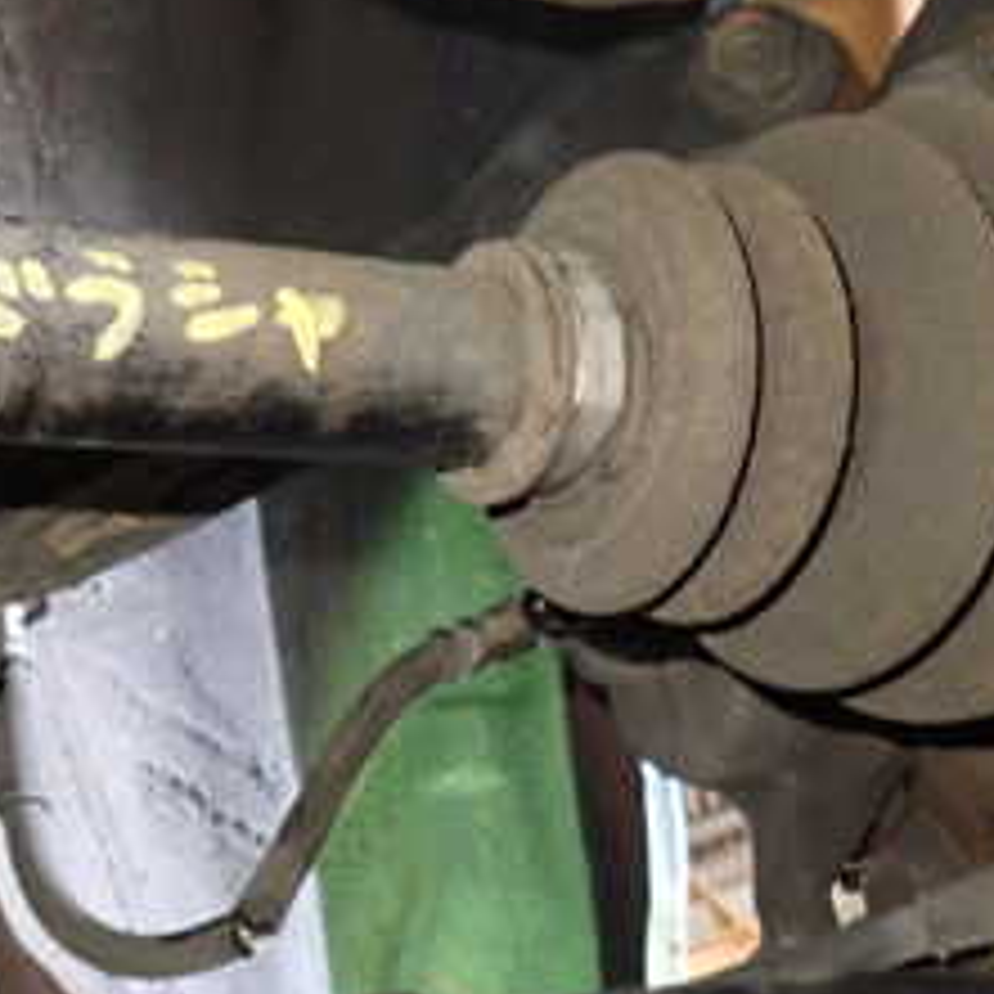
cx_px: 454
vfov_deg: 28.6
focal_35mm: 60
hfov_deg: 28.6
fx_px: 1949
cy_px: 508
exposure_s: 1/30
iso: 800
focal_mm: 4.5
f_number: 2
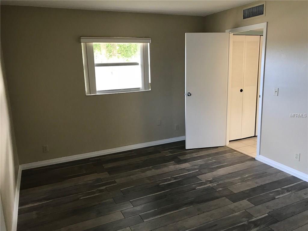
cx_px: 154
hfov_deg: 63.4
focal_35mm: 28
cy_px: 116
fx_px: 249
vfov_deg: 49.7
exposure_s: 1/17
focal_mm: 3.99
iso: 40
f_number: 1.8
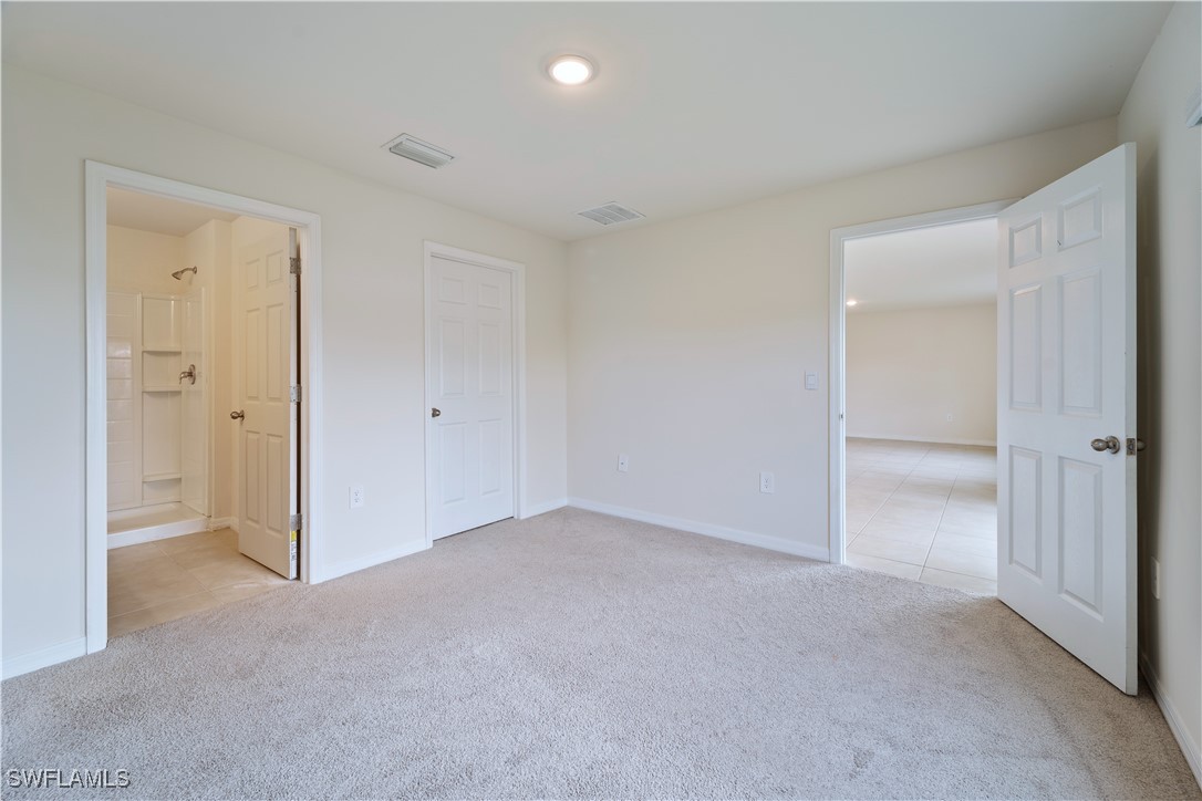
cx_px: 601
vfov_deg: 81.2
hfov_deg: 104.3
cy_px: 400
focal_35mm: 14
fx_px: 467
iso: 500
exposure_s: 1/5
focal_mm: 14
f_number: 9
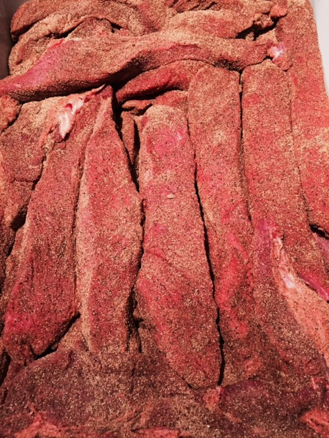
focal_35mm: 29
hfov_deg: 48.2
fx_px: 367
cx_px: 164
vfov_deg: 61.7
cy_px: 219
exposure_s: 1/30
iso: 200
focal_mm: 4.15
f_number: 2.2
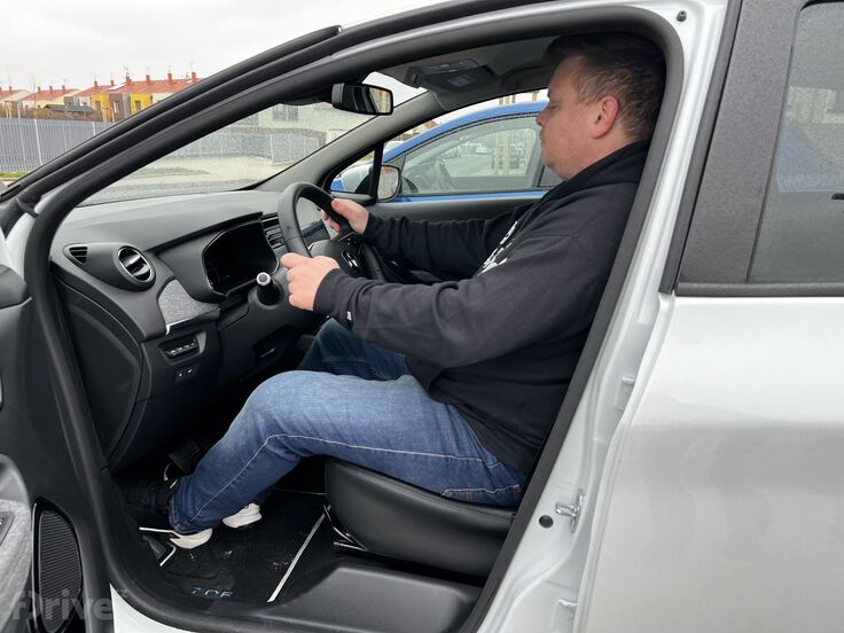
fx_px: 634
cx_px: 422
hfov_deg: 67.3
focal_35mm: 26
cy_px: 316
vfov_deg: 53.1
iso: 50
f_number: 1.5
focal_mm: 5.7
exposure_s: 1/121
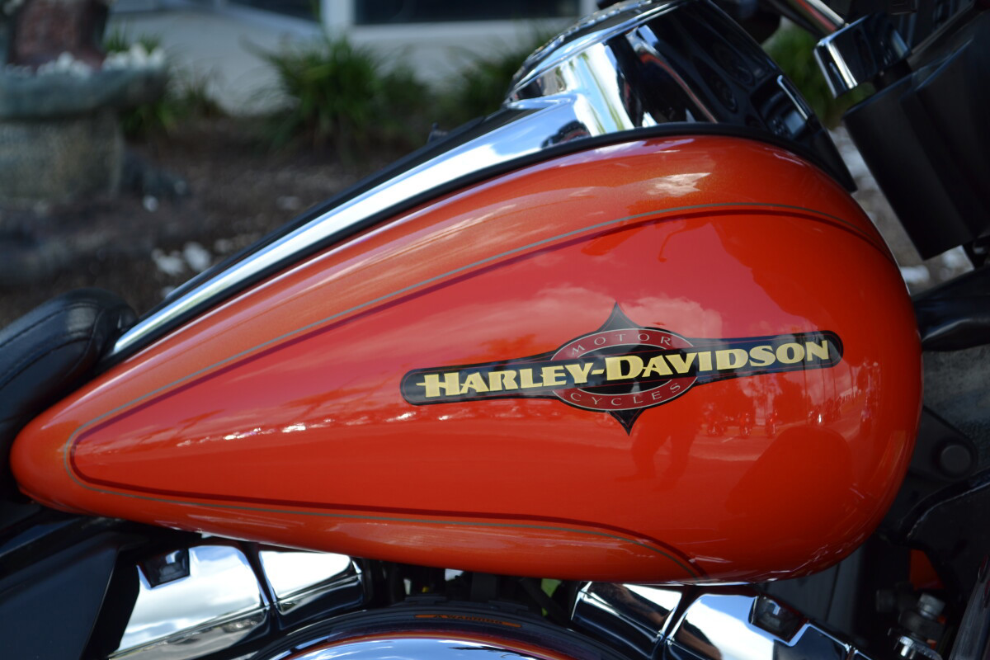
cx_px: 495
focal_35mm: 75
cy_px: 330
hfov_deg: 27.0
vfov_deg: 18.2
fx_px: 2062
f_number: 6.3
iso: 100
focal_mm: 50
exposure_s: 1/160
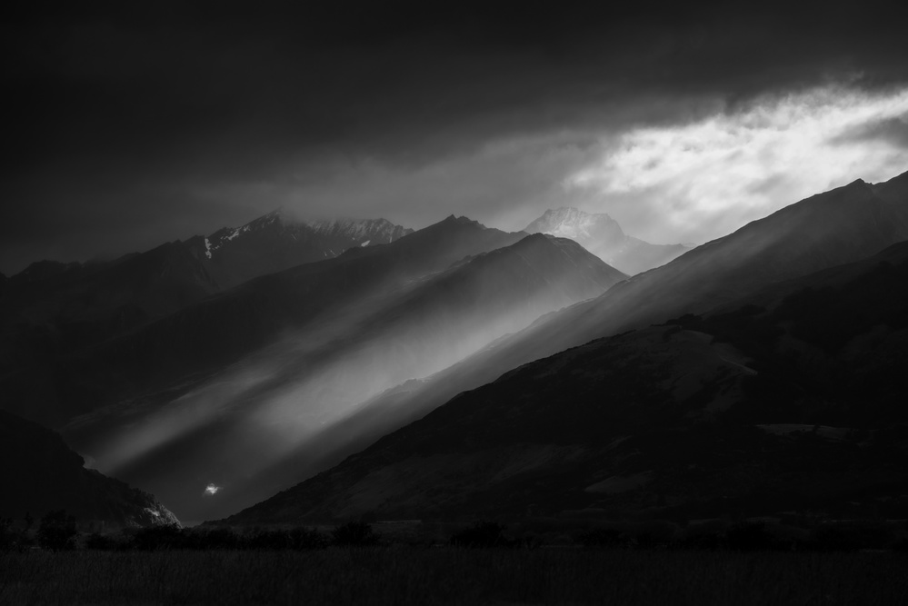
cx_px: 454
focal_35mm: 160
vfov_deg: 8.6
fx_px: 4037
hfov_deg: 12.8
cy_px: 303
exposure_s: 1/160
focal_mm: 160
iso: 160
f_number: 6.3
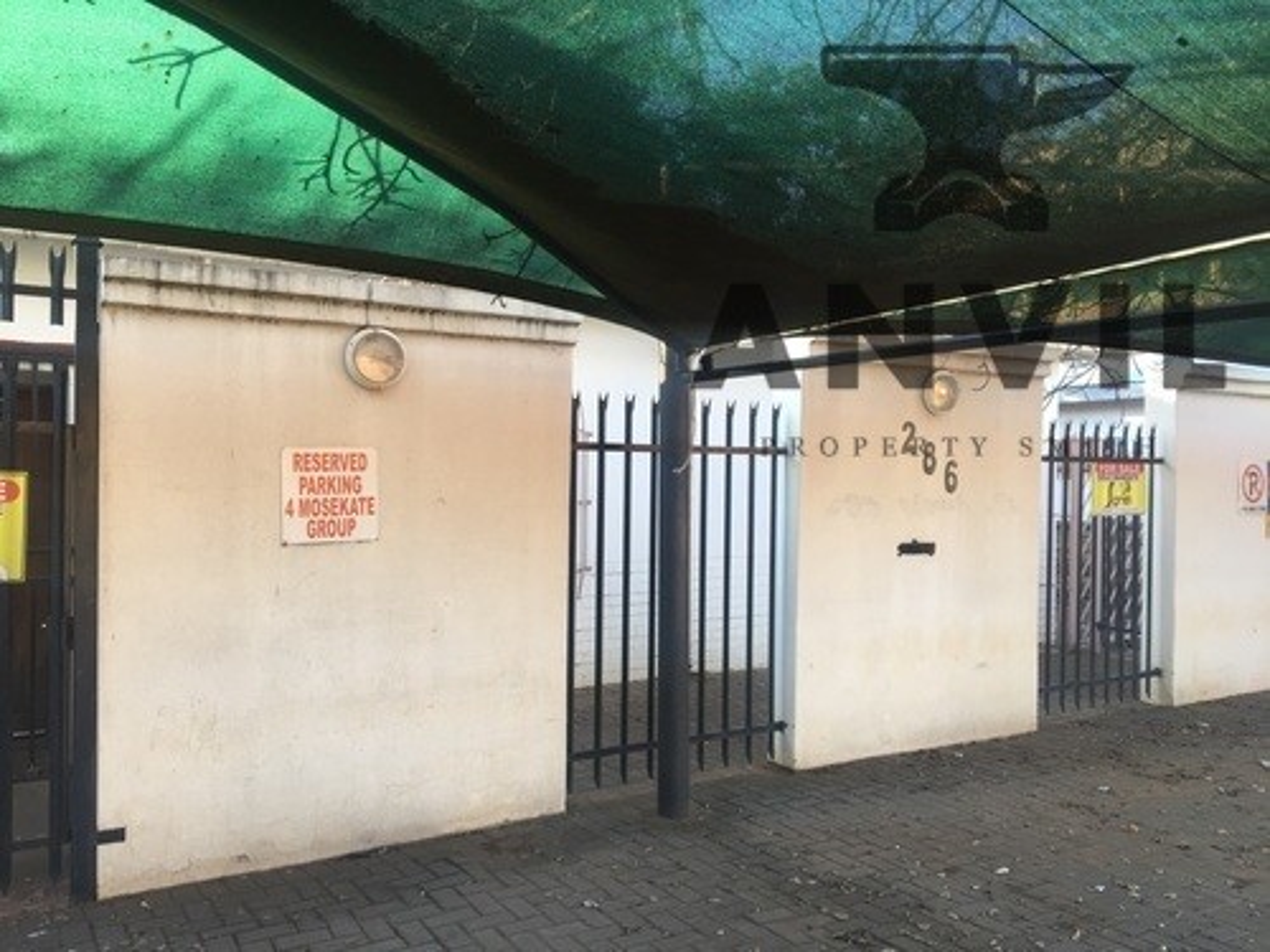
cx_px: 635
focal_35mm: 29
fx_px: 1064
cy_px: 476
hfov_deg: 61.7
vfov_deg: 48.2
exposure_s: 1/100
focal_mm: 4.15
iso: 40
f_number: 2.2
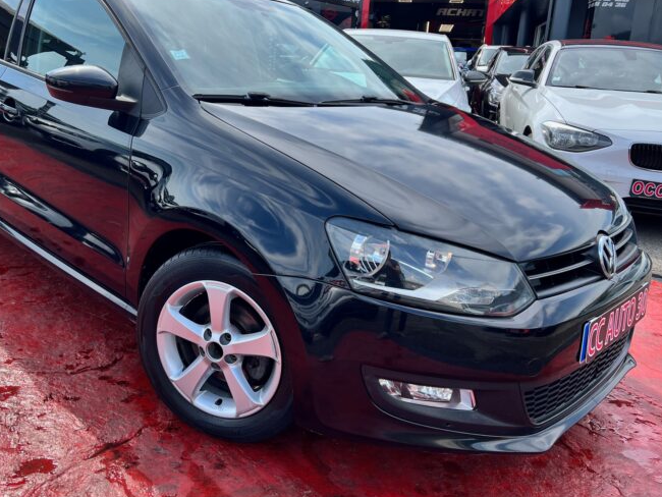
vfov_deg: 44.1
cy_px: 211
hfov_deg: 56.4
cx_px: 269
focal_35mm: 32
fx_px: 612
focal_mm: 5.7
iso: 50
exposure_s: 1/1531
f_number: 1.5
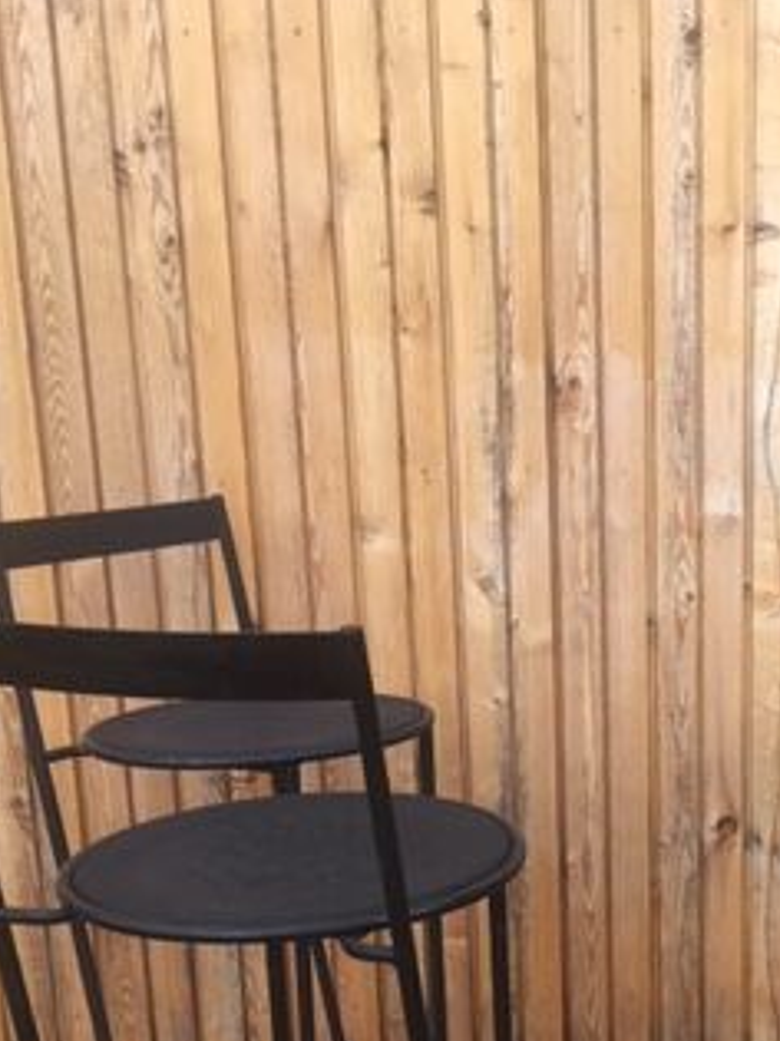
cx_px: 684
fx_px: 1774
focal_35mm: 59
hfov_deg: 24.2
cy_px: 829
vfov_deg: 31.9
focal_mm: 4.15
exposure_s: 1/130
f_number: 2.2
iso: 25
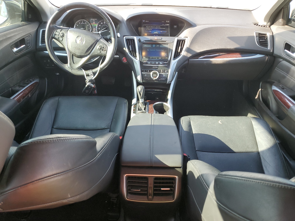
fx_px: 222
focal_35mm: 26
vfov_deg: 53.1
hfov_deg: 67.3
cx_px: 148
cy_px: 110
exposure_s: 1/120
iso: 64
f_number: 1.5
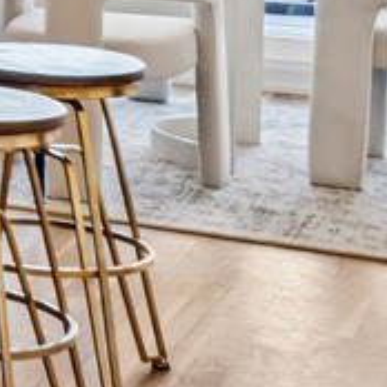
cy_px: -222
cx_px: -687
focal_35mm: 127
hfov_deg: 10.6
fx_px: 1606
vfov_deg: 12.9
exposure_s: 1/15
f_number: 10
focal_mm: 10.6
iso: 200
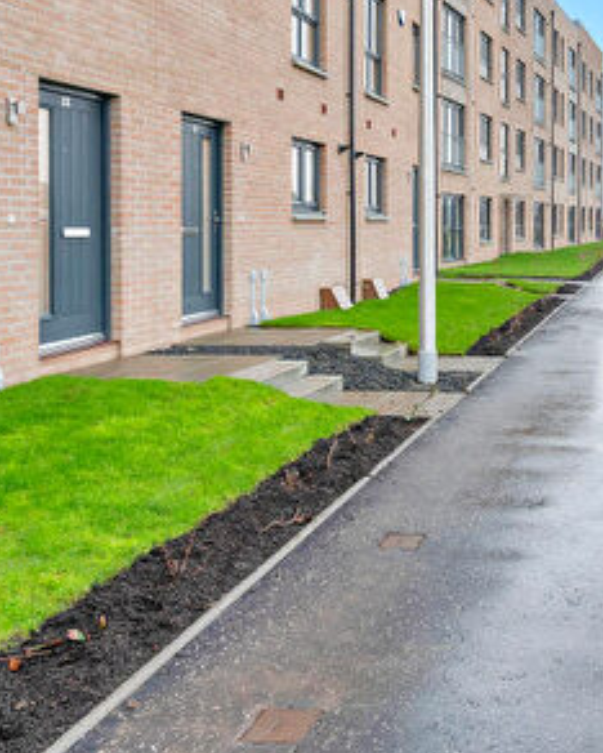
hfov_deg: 35.9
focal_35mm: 36
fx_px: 802
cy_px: 241
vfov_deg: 49.2
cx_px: 642
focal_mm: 16
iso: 200
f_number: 5.6
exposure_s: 1/40
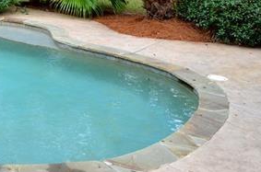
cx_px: -27
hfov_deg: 29.7
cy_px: 33
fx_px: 441
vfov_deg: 21.8
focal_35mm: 61
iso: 200
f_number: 5.6
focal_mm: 18
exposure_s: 1/125
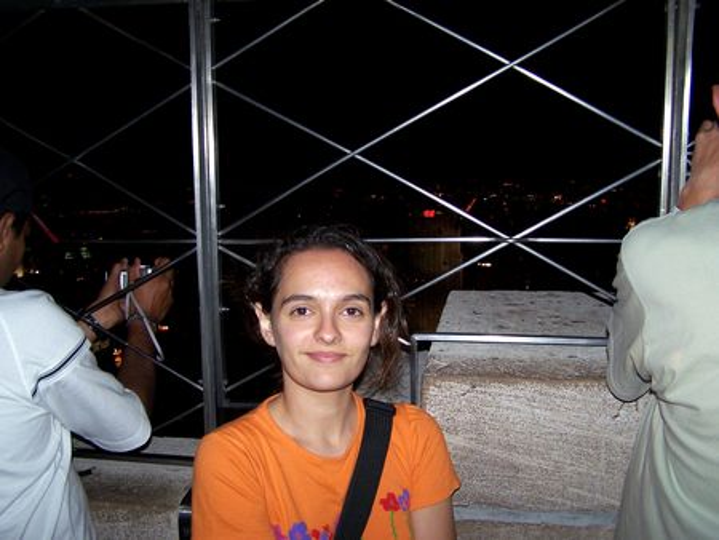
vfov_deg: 37.8
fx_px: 790
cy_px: 270
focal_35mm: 38
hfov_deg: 49.0
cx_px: 360
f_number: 2.8
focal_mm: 6.3
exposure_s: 1/60
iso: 140
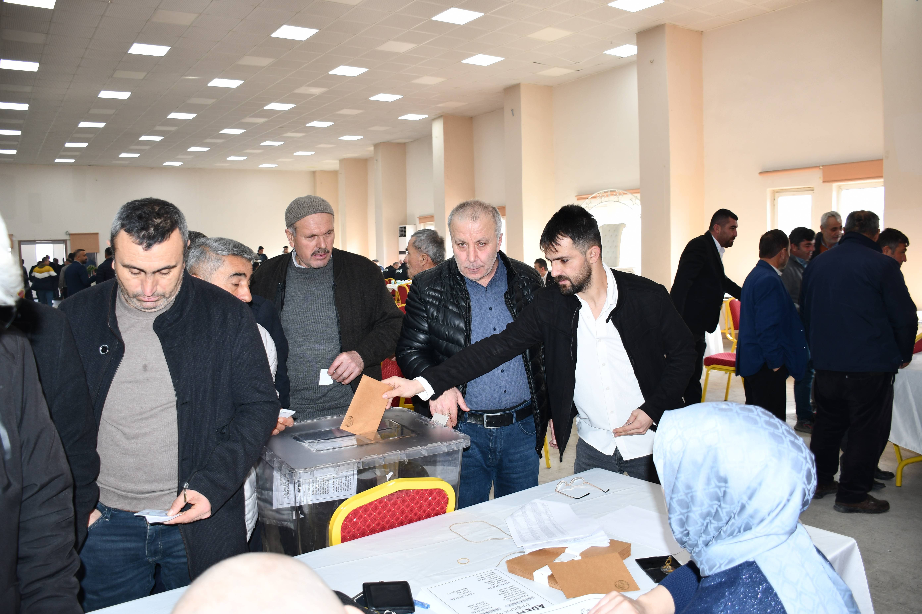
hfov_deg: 67.4
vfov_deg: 47.9
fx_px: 691
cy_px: 307
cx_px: 461
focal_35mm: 27
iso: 250
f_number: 3.5
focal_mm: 18
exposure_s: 1/60
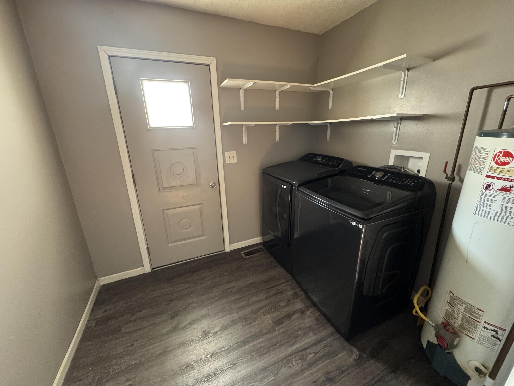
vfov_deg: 85.7
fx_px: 208
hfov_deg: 102.1
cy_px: 193
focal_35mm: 14
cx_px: 257
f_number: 2.2
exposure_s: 1/60
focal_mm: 2.22
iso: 500
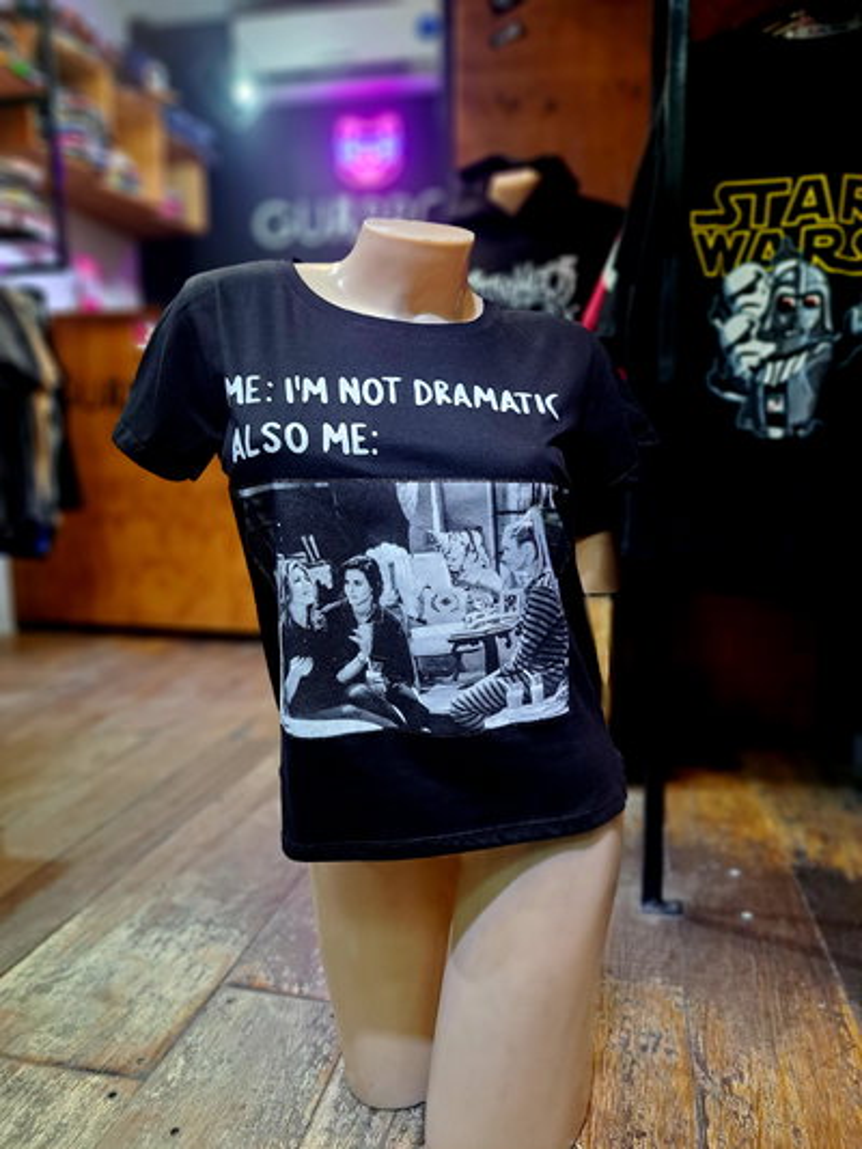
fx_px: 797
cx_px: 431
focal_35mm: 24
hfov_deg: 56.8
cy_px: 574
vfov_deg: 71.6
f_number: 1.8
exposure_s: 1/50
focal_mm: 5.23
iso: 160
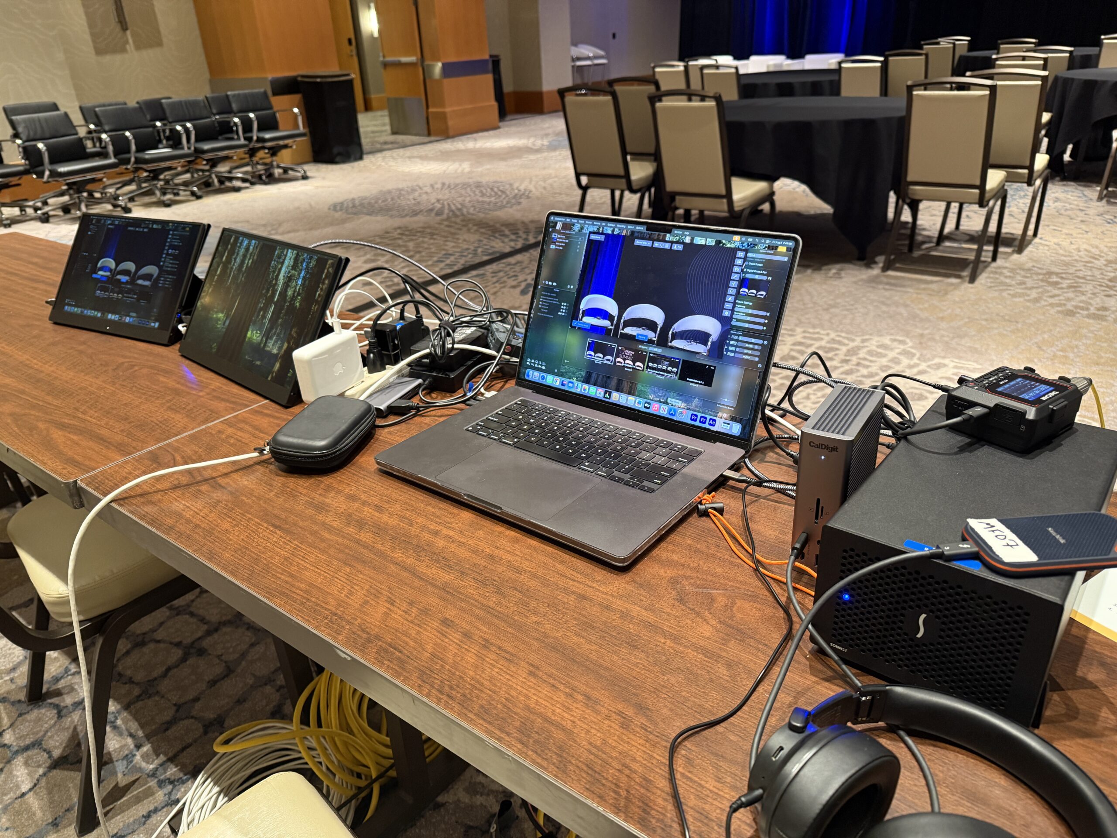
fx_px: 774
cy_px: 419
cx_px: 558
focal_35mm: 24
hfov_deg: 71.6
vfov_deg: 56.8
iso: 320
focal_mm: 6.76
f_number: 1.78
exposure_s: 1/60
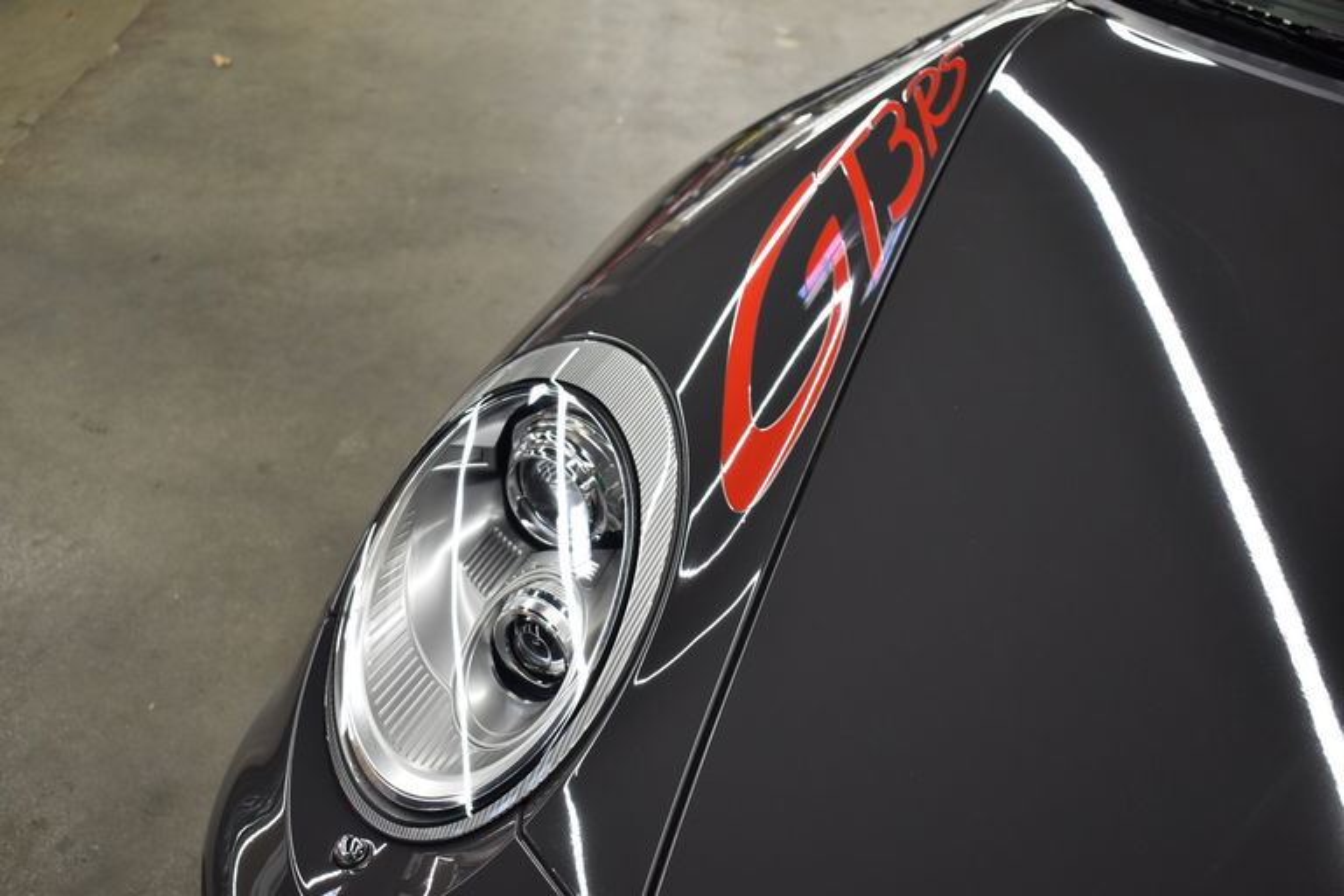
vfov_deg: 33.0
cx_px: 672
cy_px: 448
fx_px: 1512
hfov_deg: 47.9
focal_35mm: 40
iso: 450
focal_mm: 27
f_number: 4
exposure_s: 1/40
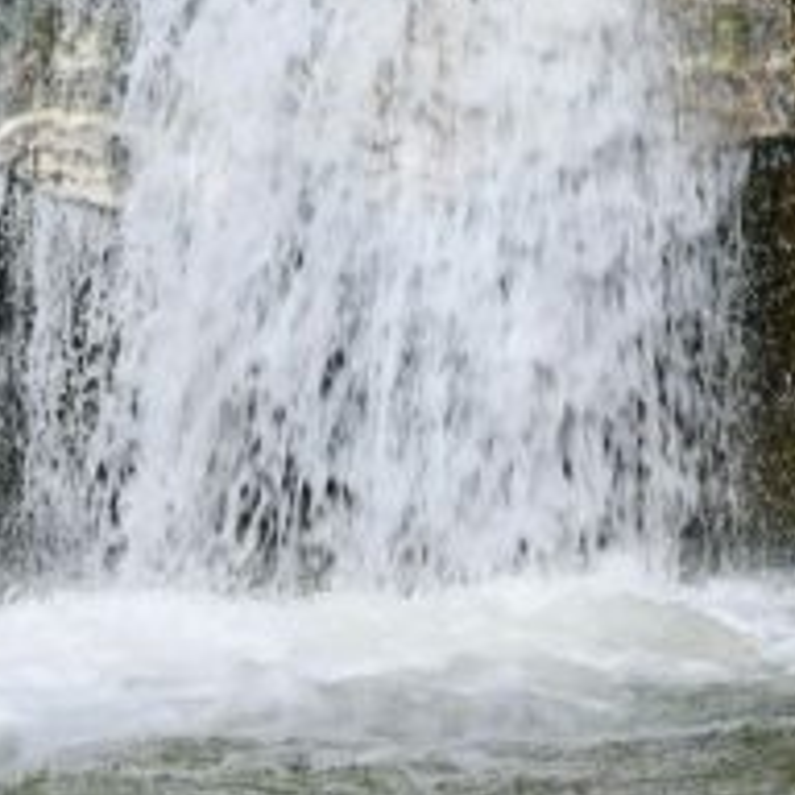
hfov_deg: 10.0
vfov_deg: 9.7
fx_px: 4547
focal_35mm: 175
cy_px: -398
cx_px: 491
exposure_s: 1/250
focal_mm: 24
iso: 200
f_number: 8
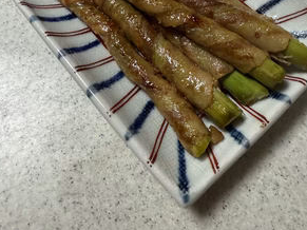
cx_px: 152
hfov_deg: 55.4
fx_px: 293
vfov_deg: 41.2
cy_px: 47
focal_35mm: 33
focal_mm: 2.22
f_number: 2.2
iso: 400
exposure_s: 1/60
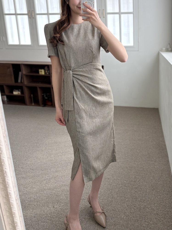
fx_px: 172
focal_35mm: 26
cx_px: 86
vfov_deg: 67.3
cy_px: 115
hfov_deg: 53.1
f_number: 1.6
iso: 64
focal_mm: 5.96
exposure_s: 1/184
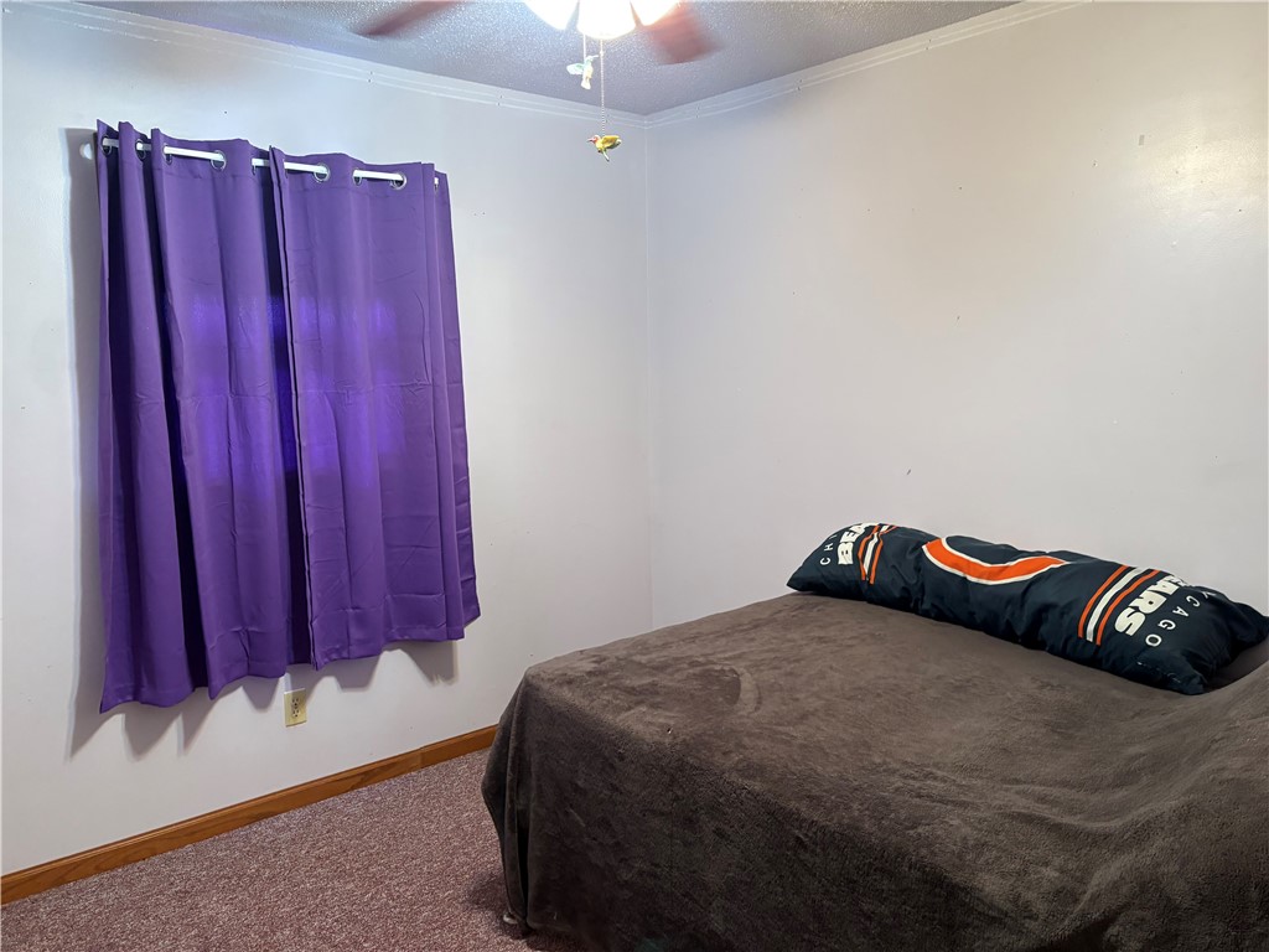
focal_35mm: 26
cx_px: 634
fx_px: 953
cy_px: 476
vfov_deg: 53.1
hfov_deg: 67.3
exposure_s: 1/60
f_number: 1.6
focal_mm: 5.96
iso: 250
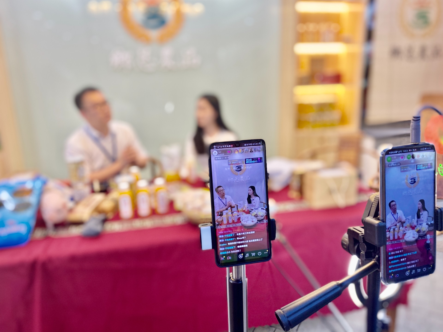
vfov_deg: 53.1
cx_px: 222
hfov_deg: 67.3
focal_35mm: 26
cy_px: 166
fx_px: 333
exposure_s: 1/50
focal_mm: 4.25
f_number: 1.8
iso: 100
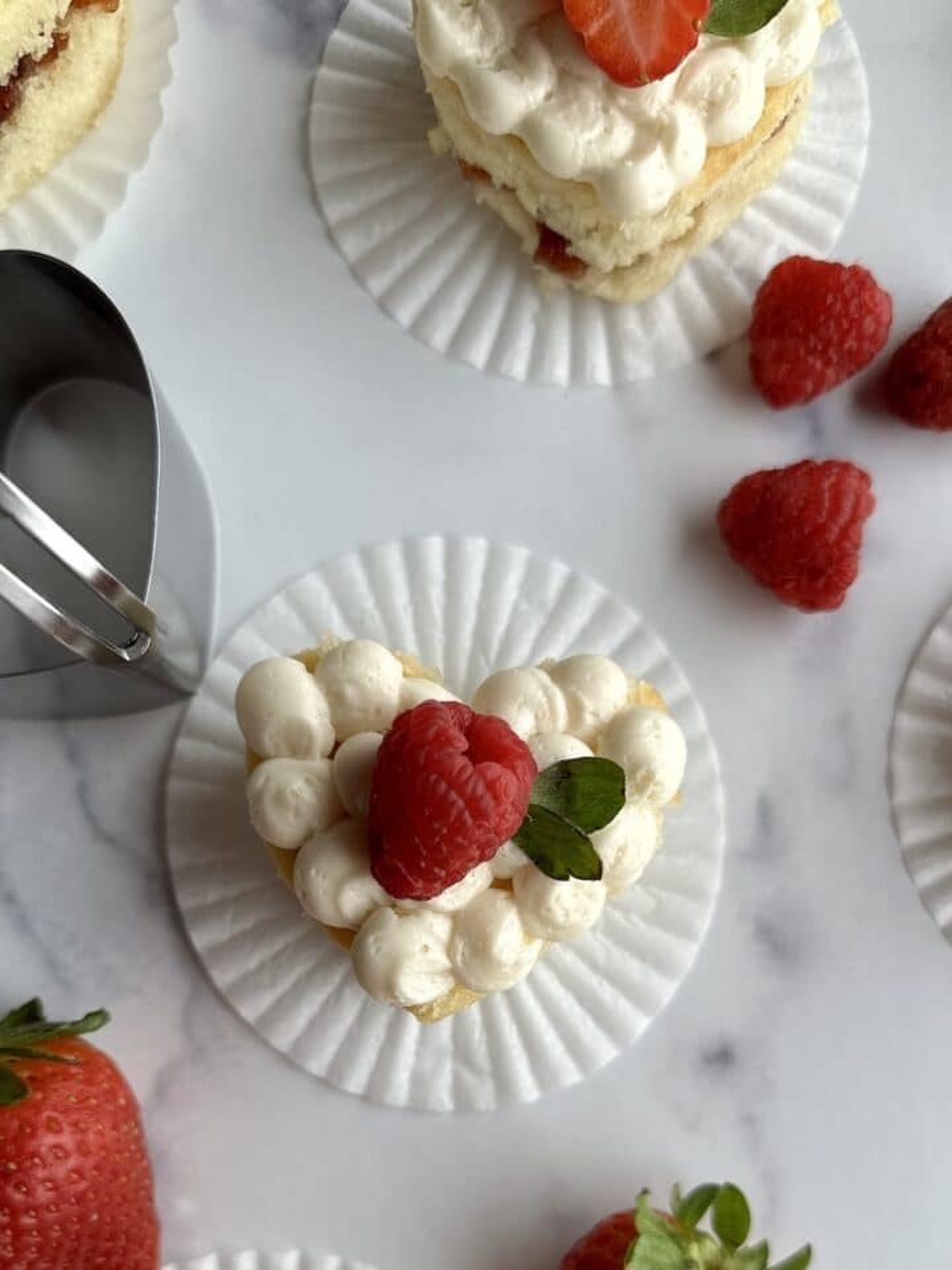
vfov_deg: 71.6
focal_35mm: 24
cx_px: 476
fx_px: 880
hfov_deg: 56.8
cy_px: 635
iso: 64
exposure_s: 1/136
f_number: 1.78
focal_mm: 6.86
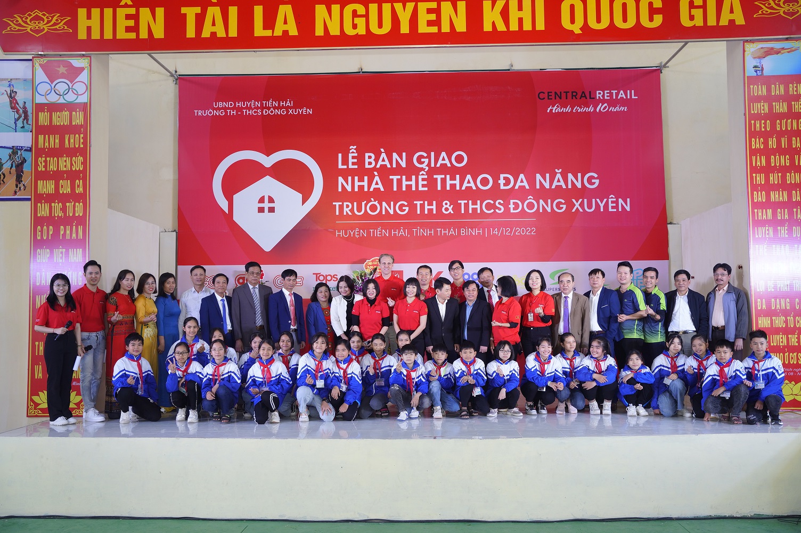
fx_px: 800
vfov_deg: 36.8
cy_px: 266
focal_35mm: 36
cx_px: 400
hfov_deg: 53.2
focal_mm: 36
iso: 640
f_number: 3.2
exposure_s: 1/160
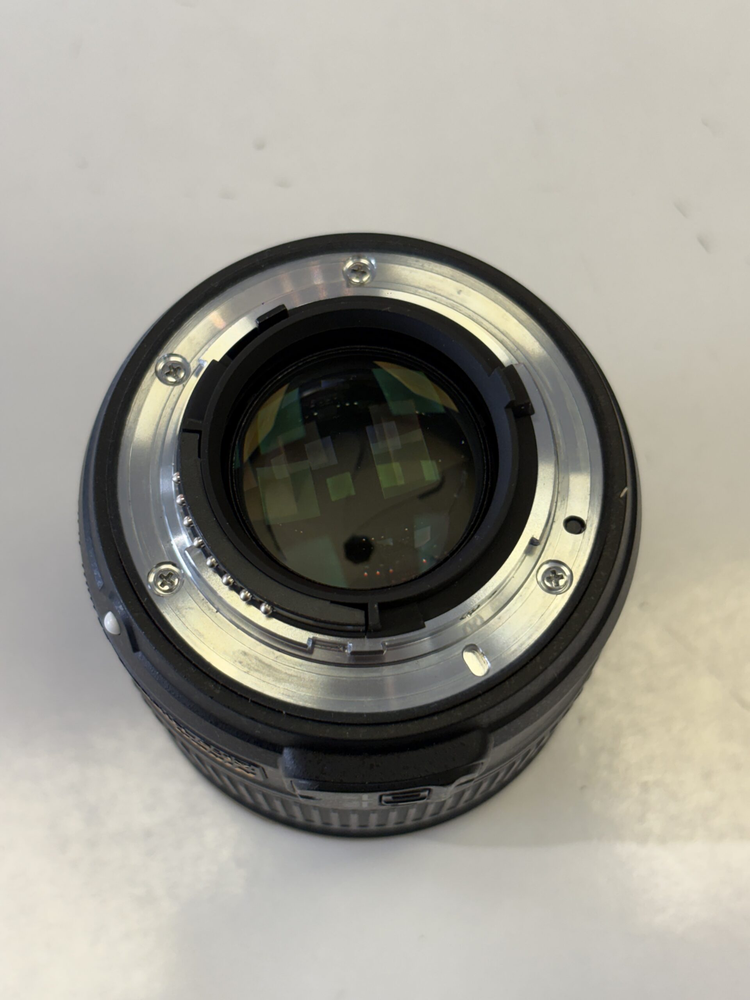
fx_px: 1502
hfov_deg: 28.0
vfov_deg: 36.8
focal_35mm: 52
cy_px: 500
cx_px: 375
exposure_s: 1/100
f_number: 1.6
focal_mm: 5.96
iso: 50
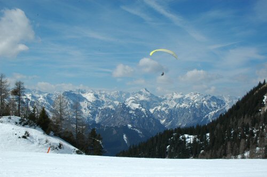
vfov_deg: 31.8
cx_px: 134
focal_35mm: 42
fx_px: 311
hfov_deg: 46.5
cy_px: 88
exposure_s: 1/160
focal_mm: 28
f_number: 20
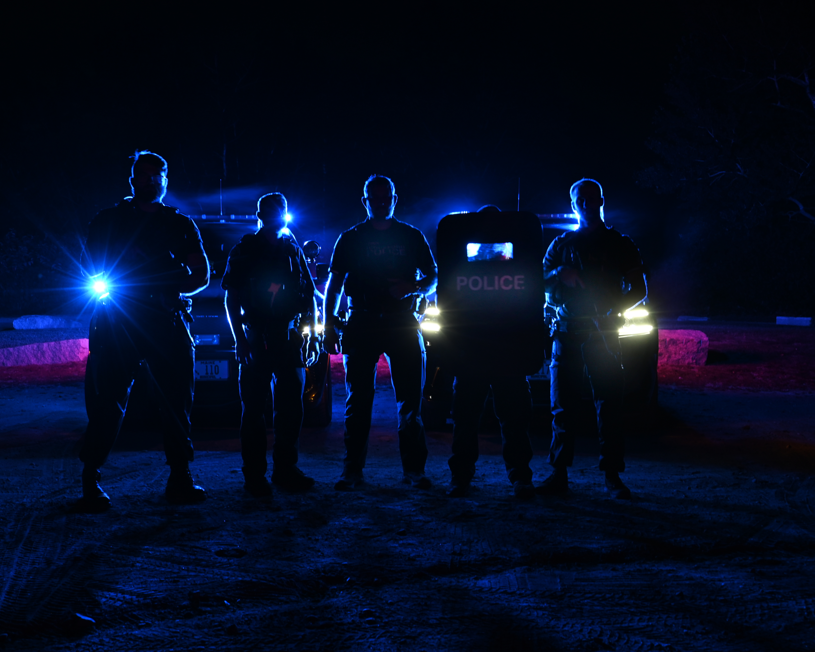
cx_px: 370
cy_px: 328
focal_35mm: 46
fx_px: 1110
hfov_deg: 40.3
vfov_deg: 32.7
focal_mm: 40
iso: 400
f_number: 8
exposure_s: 1.6
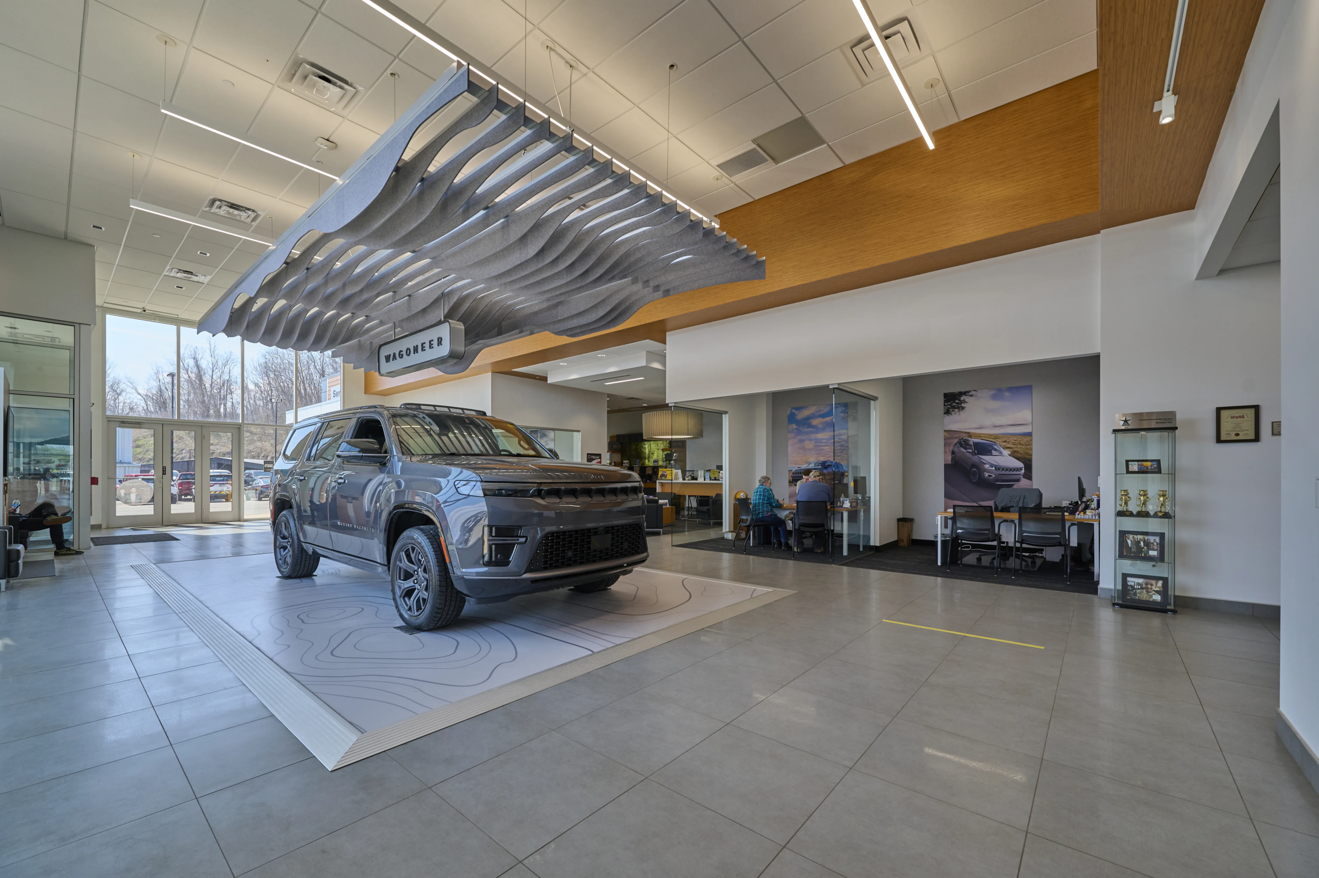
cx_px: 660
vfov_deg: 81.1
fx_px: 513
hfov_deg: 104.3
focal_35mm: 14
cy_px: 439
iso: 250
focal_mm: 14
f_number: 7.1
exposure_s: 1/200
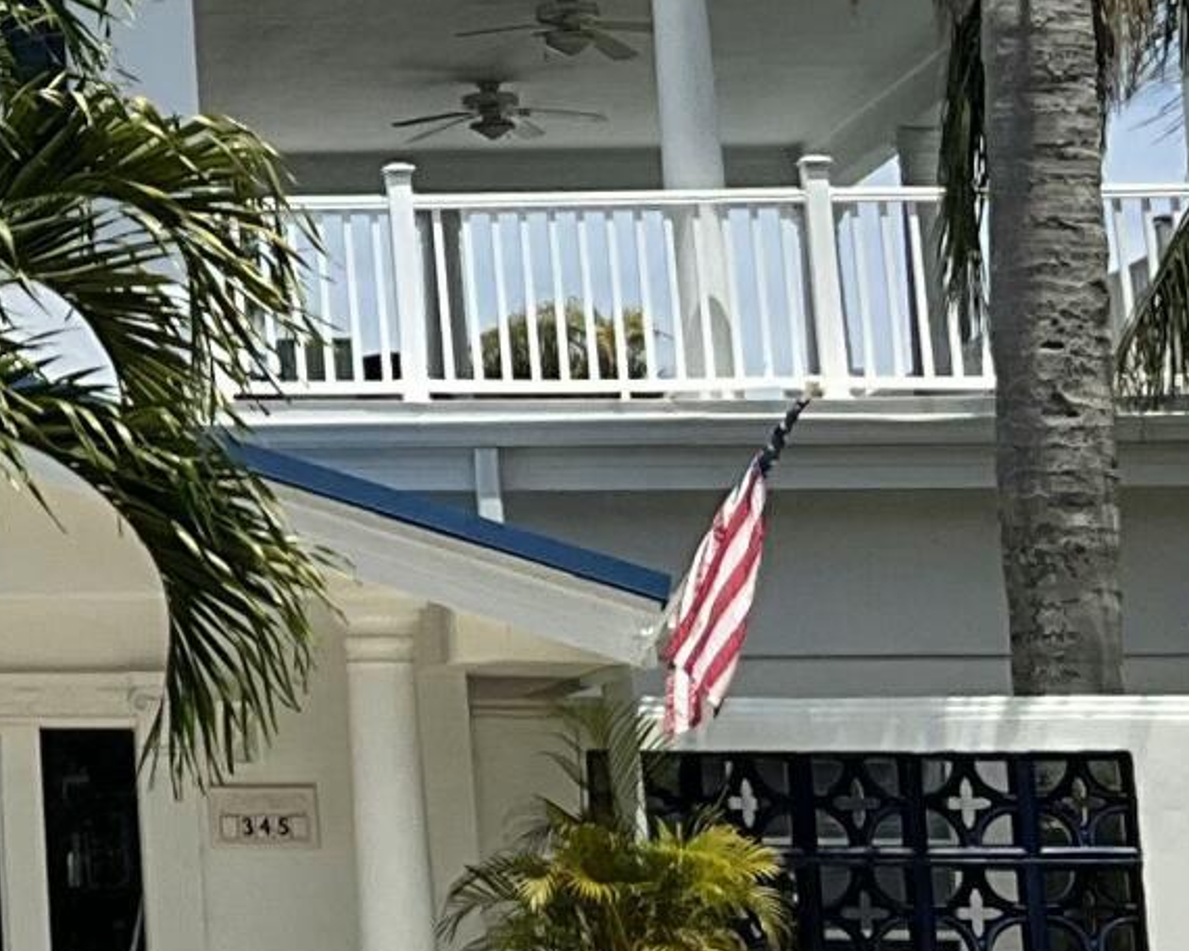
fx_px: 5243
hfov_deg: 11.8
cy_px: -342
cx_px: -1064
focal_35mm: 149
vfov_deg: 10.1
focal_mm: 3
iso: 25
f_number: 1.8
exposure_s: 1/2667
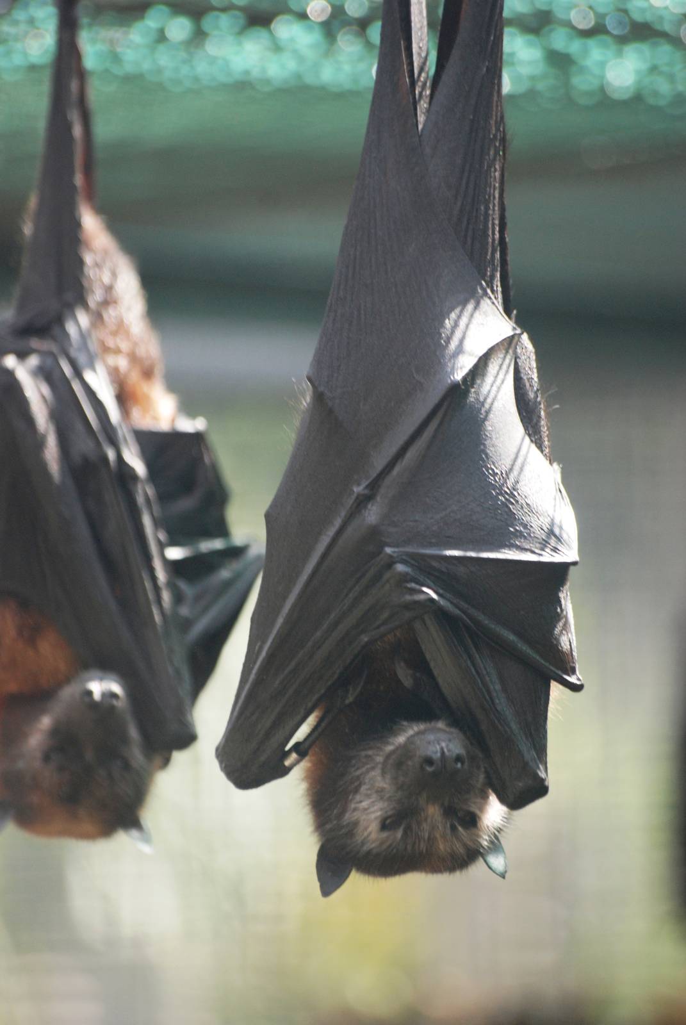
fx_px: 10260
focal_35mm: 360
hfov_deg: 3.8
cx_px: 343
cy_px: 512
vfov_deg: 5.7
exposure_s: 1/200
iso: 400
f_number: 5.3
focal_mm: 240
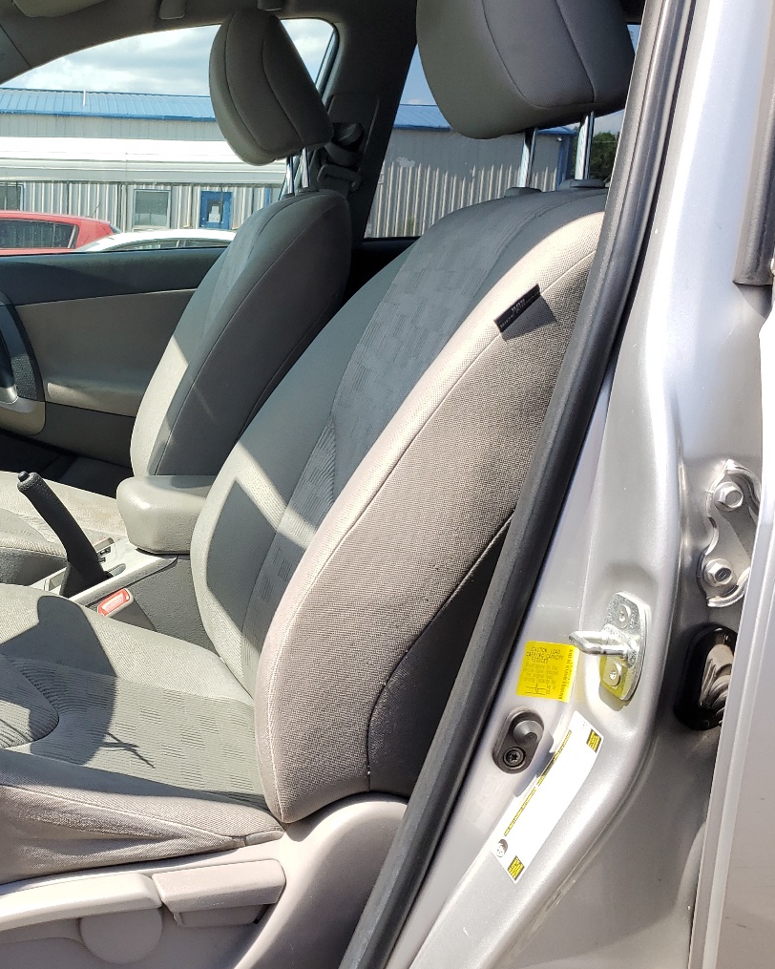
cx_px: 96
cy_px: 502
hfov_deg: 35.4
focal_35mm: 40
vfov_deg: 45.8
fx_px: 1147
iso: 50
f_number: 1.5
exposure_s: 1/1667
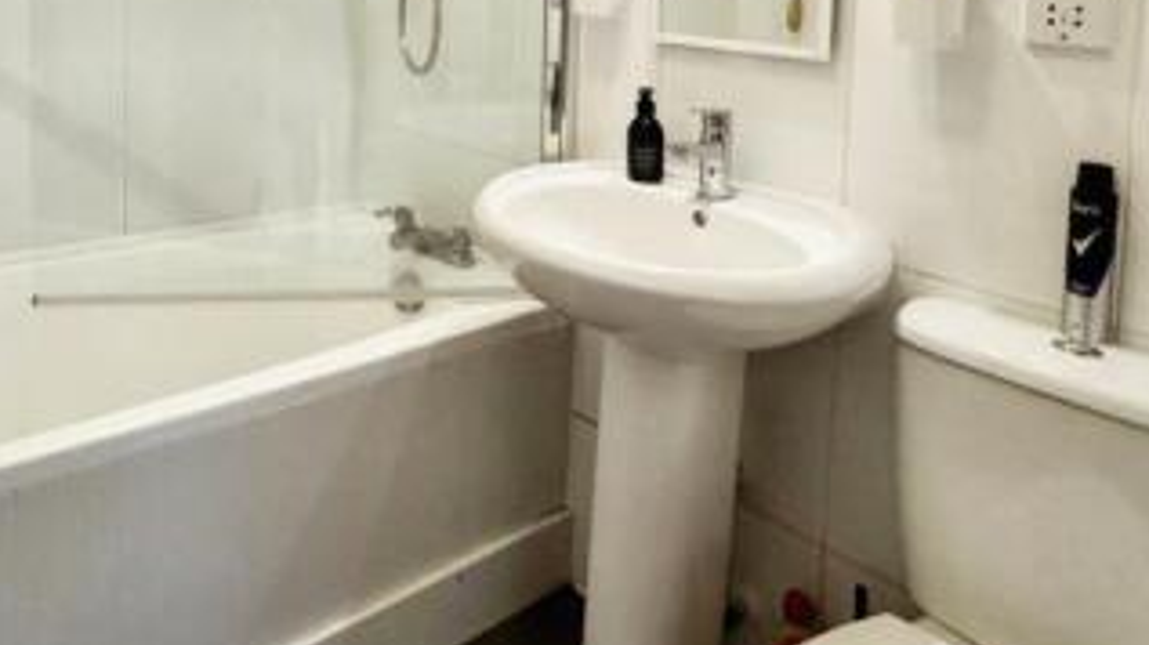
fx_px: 853
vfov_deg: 40.2
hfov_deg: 66.0
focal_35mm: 28
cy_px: 158
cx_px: 377
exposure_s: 1/50
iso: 640
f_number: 2.2
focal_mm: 2.22
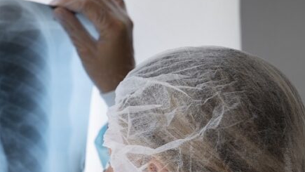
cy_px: 219
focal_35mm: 143
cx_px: -12
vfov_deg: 8.4
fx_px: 1157
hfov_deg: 14.7
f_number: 5
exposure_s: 1/250
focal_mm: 58
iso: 400
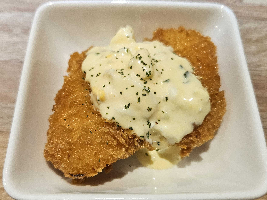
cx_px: 134
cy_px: 100
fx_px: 177
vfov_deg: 58.9
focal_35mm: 23
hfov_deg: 73.9
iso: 200
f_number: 1.8
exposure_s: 1/192
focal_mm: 5.4
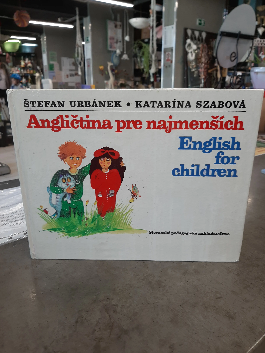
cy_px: 176
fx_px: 265
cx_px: 132
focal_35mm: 26
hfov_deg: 53.1
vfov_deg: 67.3
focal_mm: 3.93
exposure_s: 1/50
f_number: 1.7
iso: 50
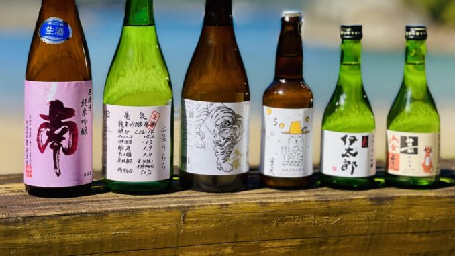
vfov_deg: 15.2
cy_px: 67
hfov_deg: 26.9
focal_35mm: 79
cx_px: 241
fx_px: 953
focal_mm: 7.5
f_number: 2.2
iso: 32
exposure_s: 1/1647
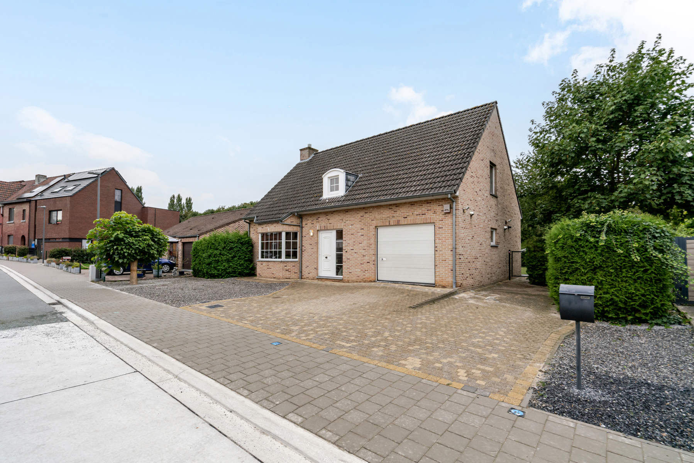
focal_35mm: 16
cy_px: 232
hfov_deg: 96.7
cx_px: 347
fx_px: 309
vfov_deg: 73.8
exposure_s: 1/200
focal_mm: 16
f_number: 11
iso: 800
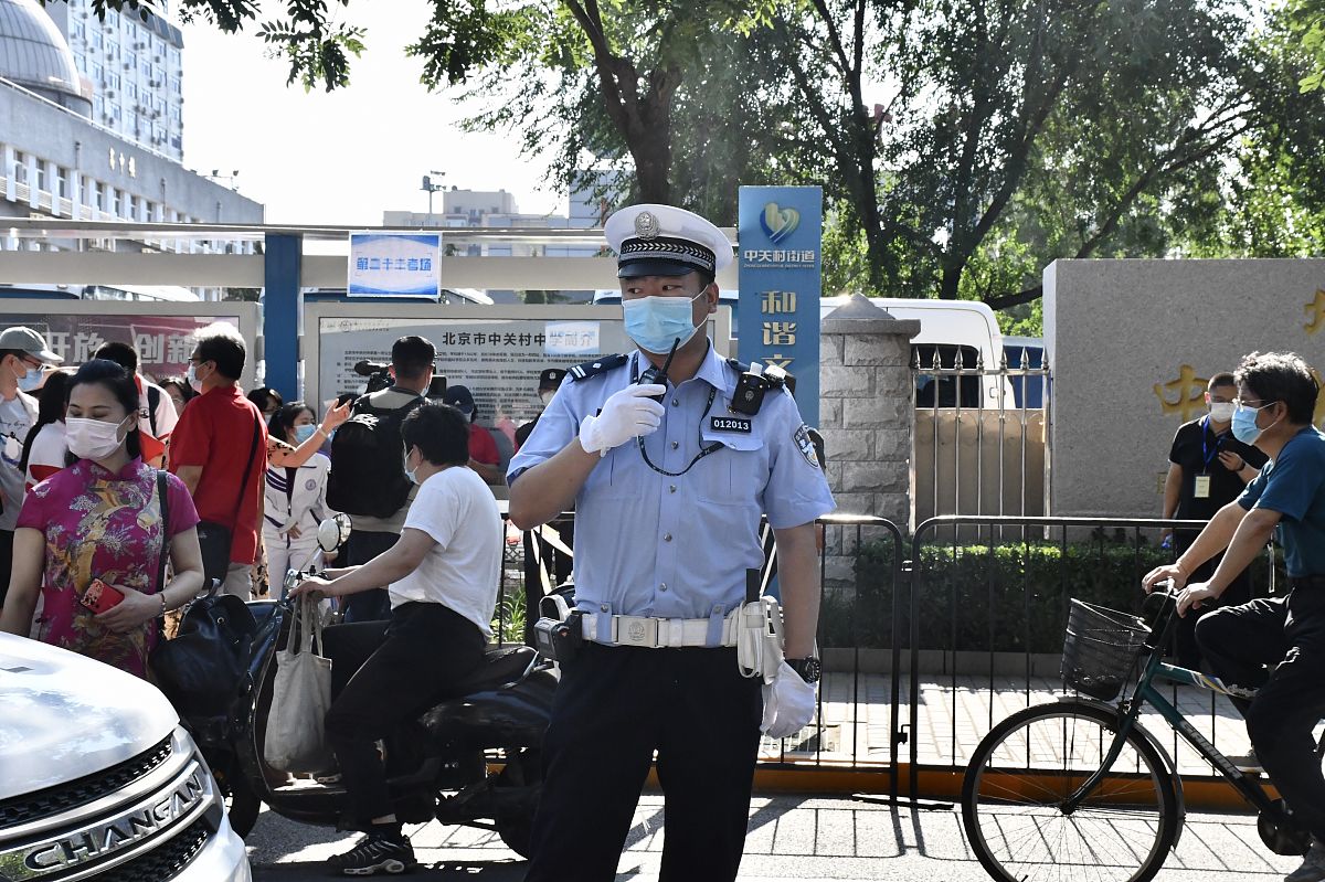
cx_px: 662
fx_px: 2759
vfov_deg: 18.2
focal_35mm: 75
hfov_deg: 27.0
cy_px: 441
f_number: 16
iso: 2000
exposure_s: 1/1000
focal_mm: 50
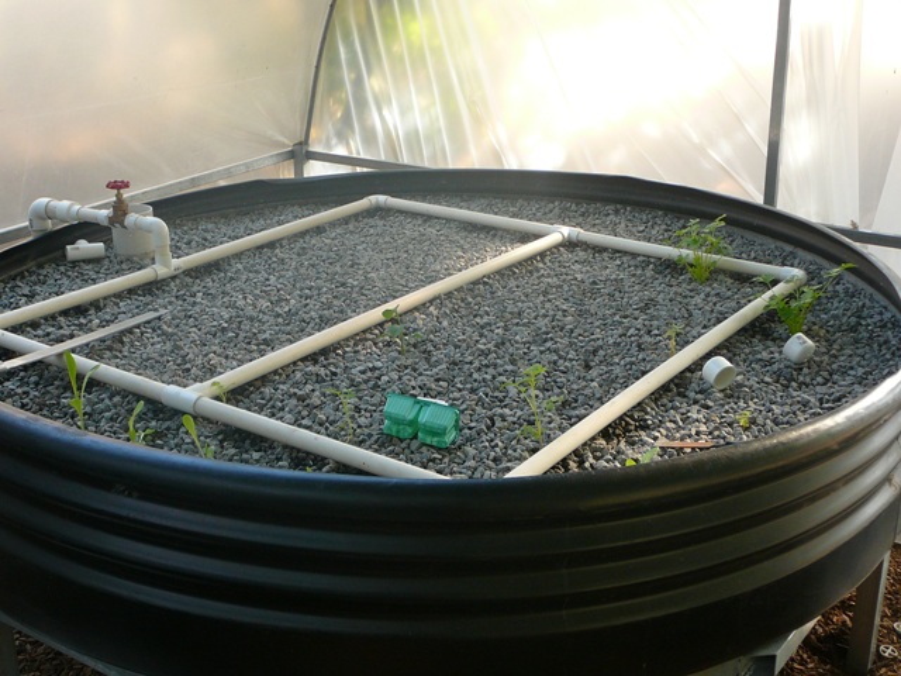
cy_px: 338
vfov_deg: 30.9
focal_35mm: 47
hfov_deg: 40.4
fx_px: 1223
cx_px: 450
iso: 100
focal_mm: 7
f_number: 3.3
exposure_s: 1/50
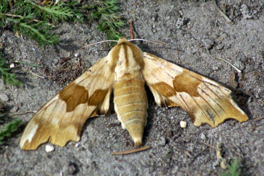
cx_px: 132
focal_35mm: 450
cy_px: 88
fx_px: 3298
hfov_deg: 4.6
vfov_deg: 3.1
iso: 400
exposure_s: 1/1250
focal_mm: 300
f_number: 9
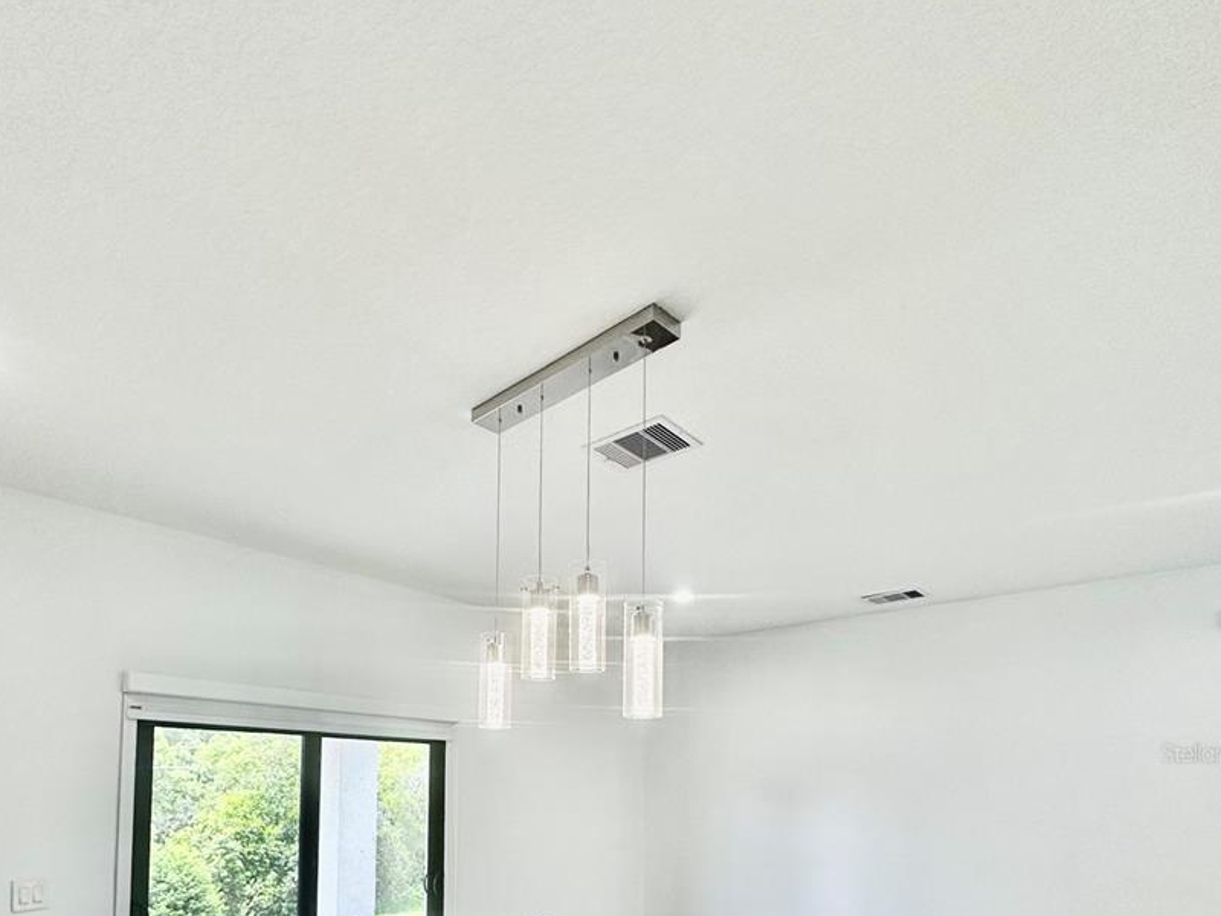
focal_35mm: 21
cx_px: 583
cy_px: 753
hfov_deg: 78.9
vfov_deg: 57.9
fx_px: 741
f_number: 2.2
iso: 125
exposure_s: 1/120
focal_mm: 2.22
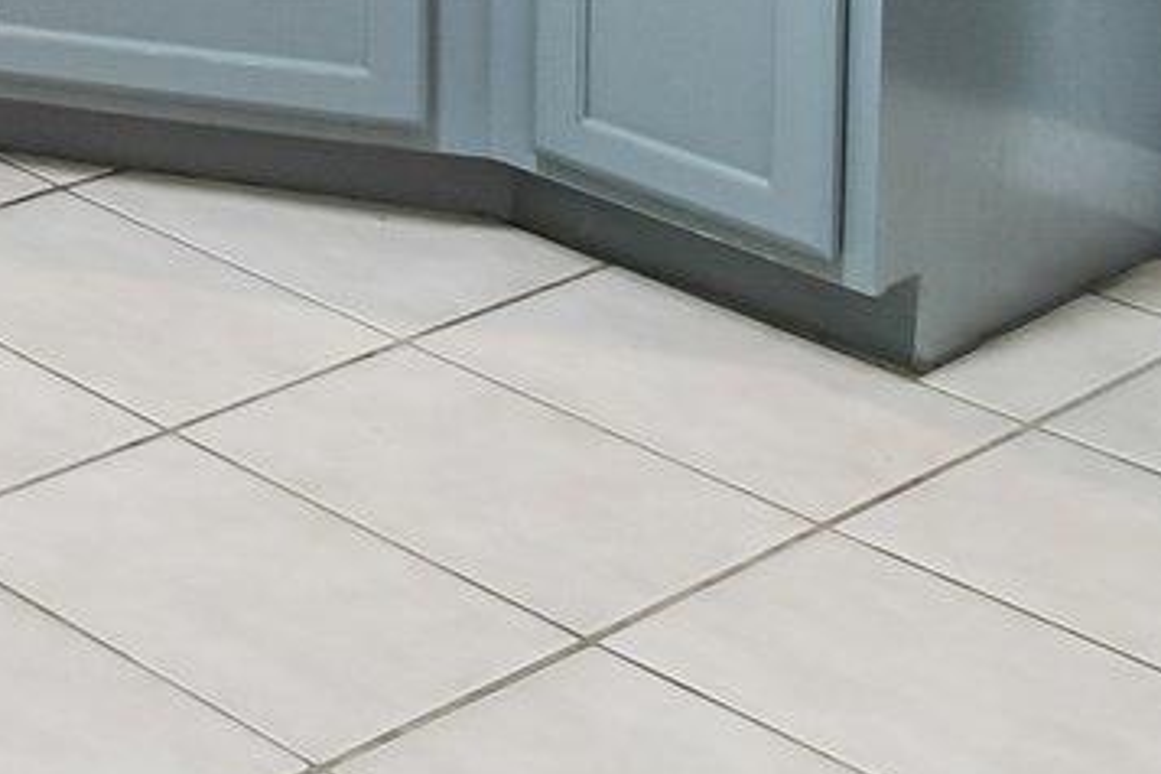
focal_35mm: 86
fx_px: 2773
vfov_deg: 11.9
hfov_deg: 15.2
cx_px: -1548
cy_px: -1234
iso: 400
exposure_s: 1/6
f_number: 8
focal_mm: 10
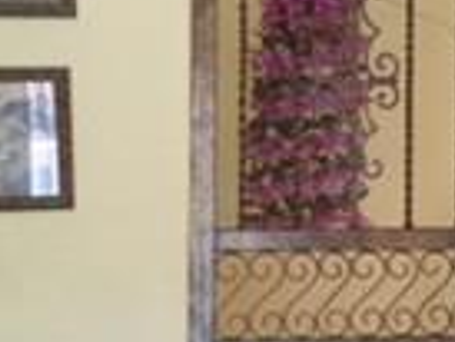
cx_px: 687
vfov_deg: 10.2
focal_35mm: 145
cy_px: 213
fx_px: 1908
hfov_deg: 12.9
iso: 64
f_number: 2.4
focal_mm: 3.3
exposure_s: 1/30
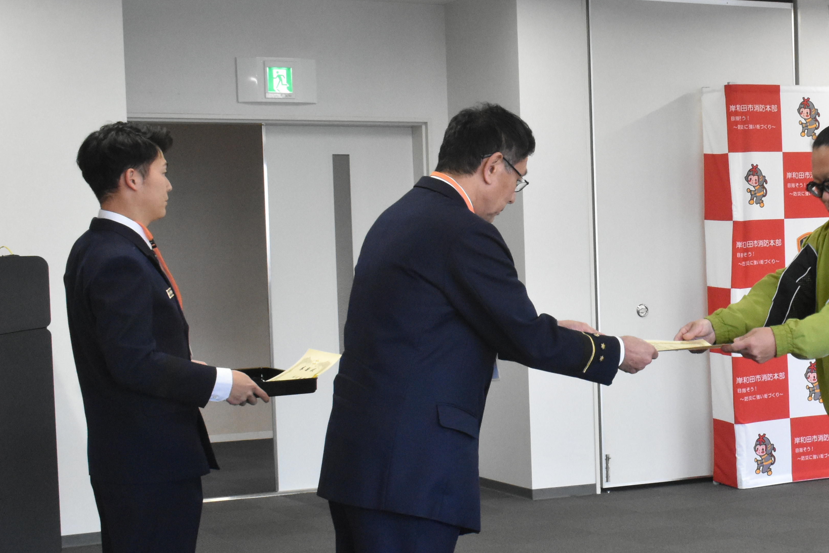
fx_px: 1796
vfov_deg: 17.5
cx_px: 716
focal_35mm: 78
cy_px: 352
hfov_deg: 25.3
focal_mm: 28
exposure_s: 1/50
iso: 3200
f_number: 13
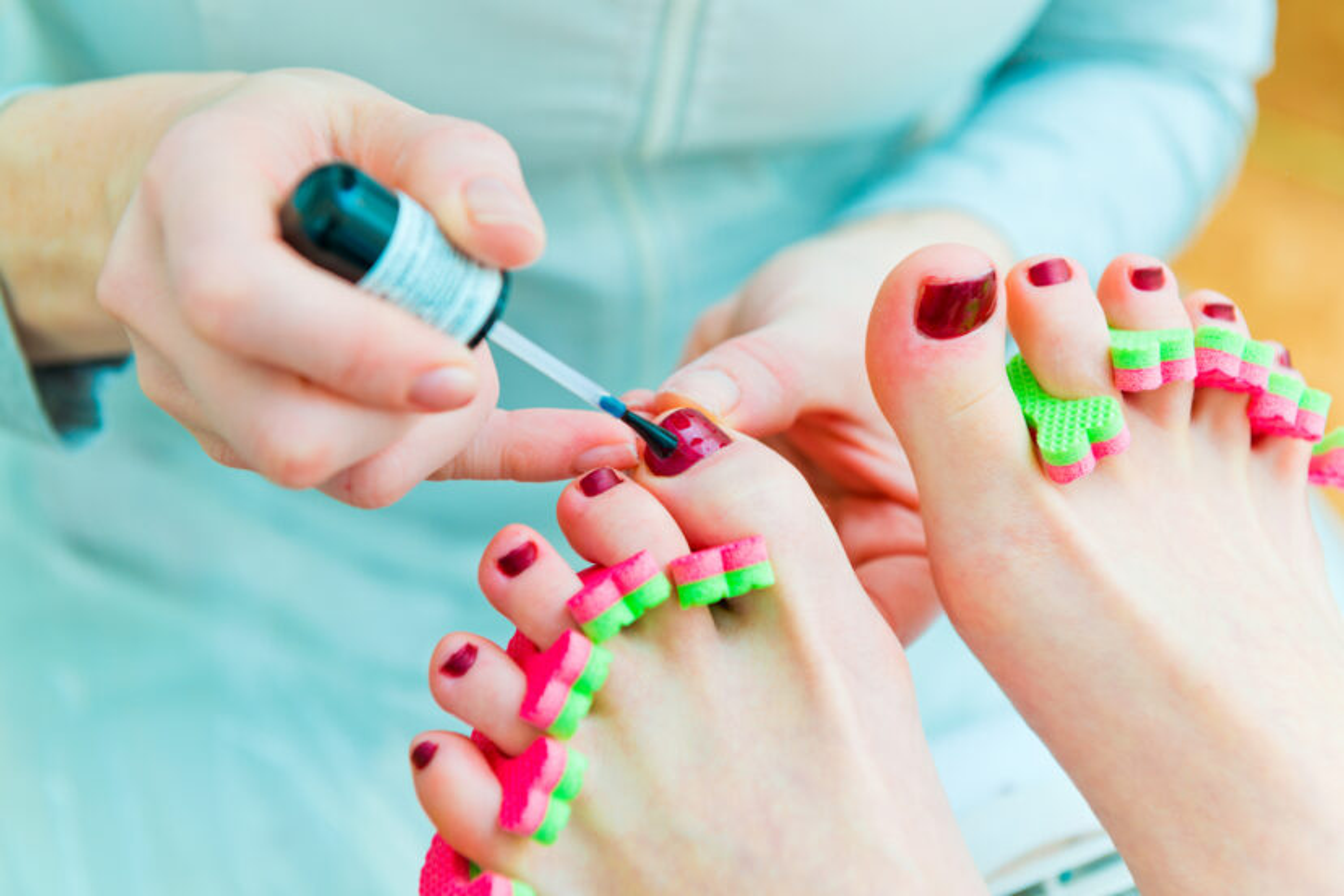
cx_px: 672
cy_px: 448
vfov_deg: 21.9
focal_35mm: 62
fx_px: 2314
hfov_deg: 32.4
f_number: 4
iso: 80
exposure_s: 1/160
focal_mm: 62
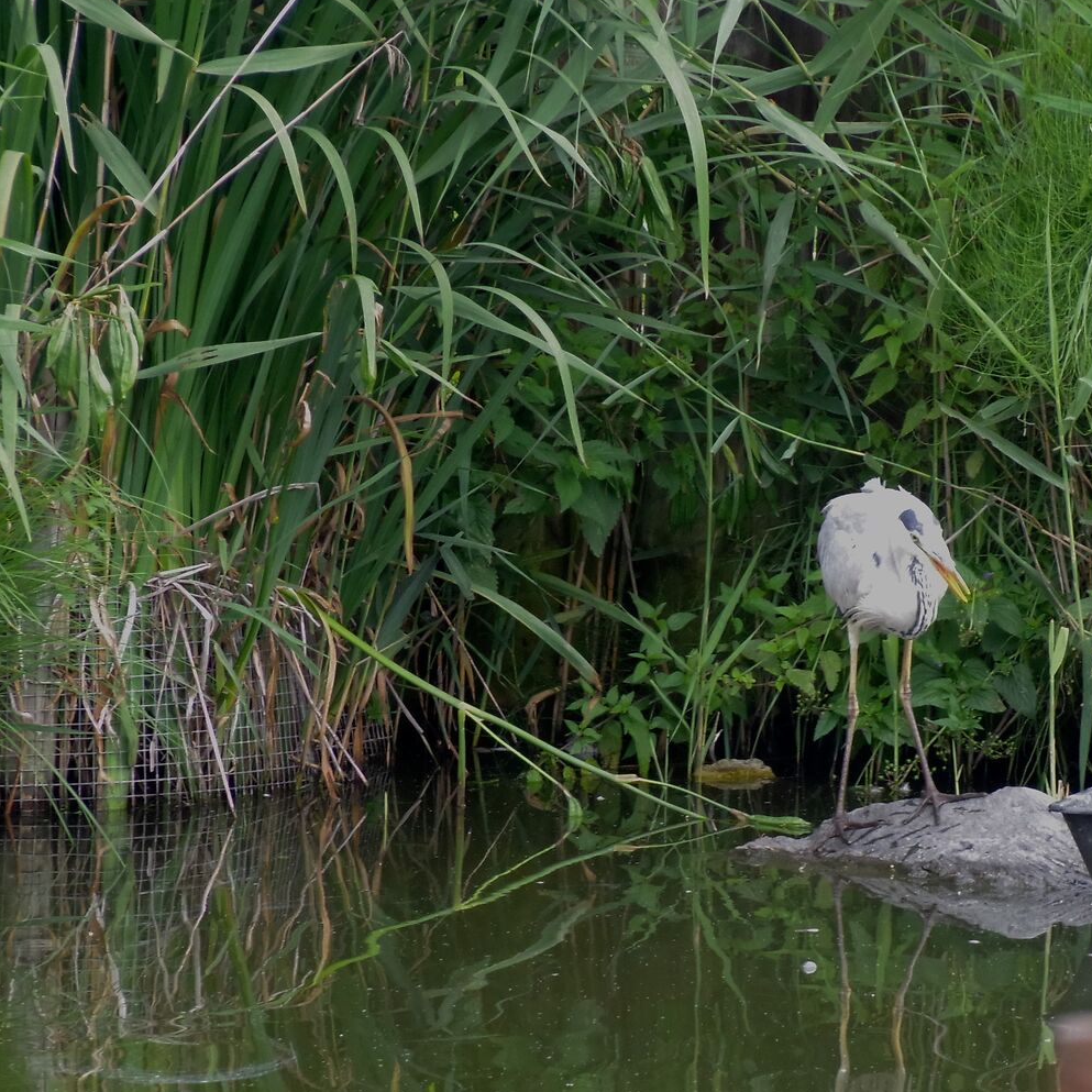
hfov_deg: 2.1
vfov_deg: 2.1
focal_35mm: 832
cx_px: 913
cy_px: 622
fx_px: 29694
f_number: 10
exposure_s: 1/320
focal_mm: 270
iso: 3200
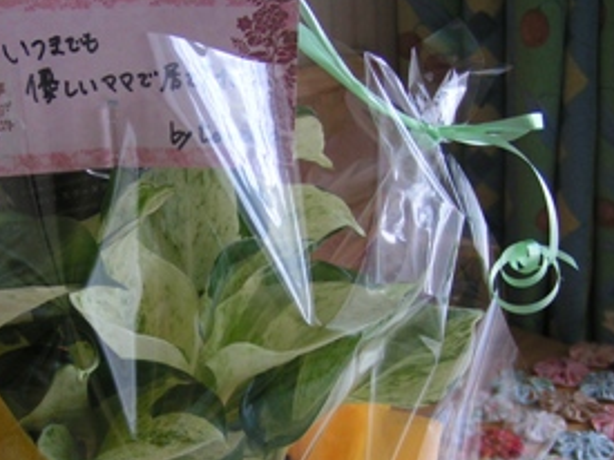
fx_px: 1099
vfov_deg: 23.5
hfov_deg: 30.9
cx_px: 199
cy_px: 310
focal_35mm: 62
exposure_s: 1/40
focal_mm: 5.8
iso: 80
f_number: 2.8
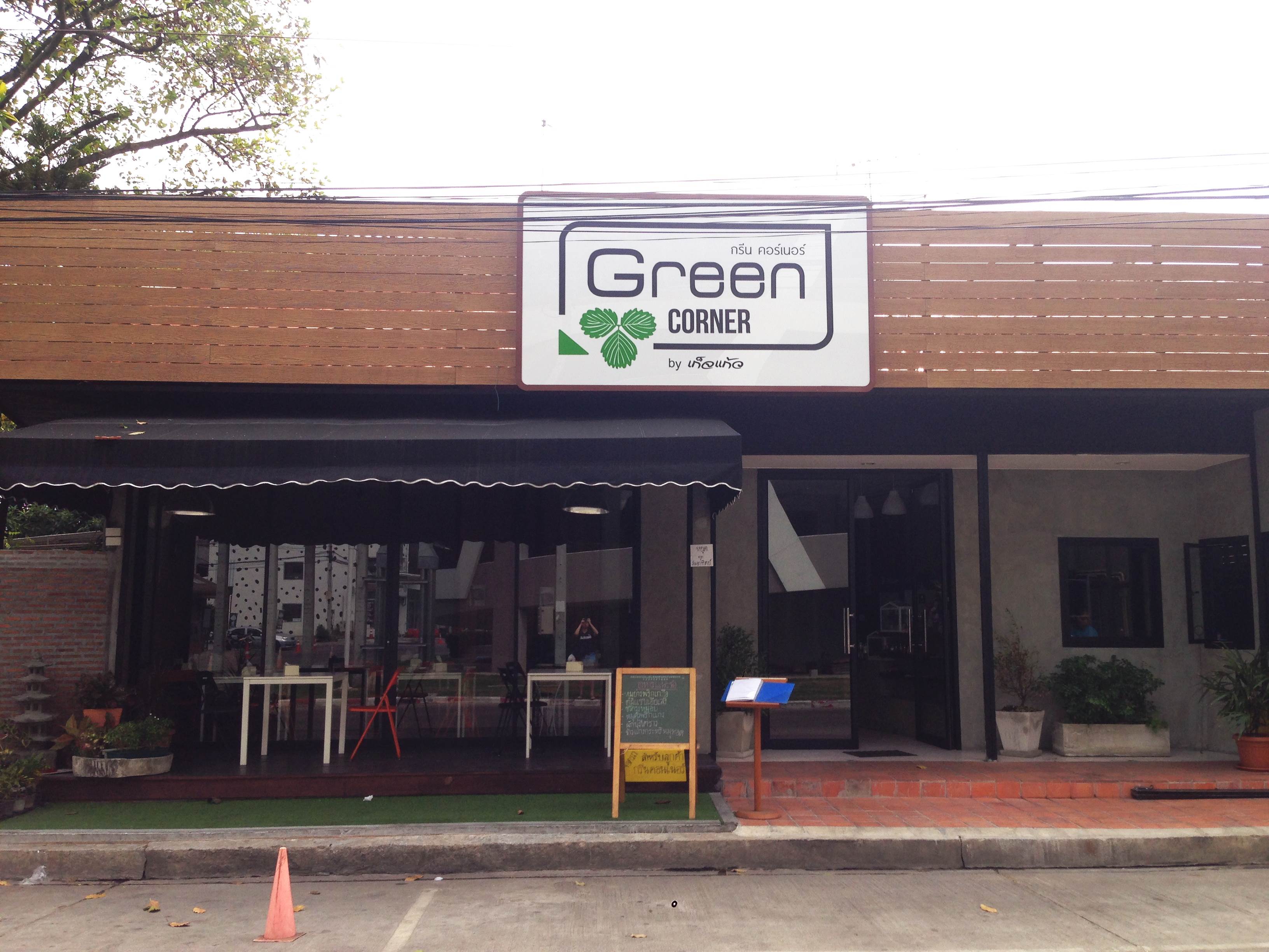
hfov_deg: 55.4
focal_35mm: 33
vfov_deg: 42.9
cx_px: 634
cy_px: 476
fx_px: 1210
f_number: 2.4
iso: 50
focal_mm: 4.12
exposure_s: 1/589
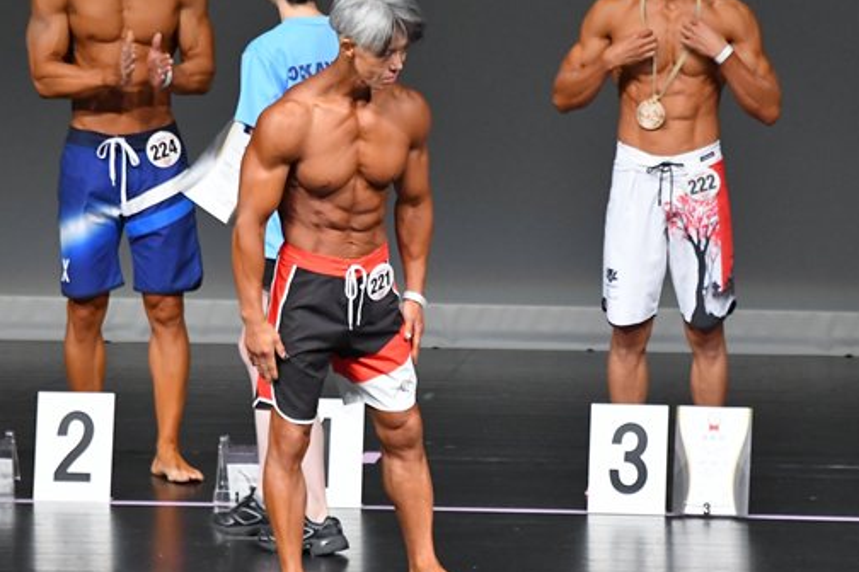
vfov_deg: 2.8
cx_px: 427
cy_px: 232
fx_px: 11548
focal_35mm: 484
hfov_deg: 4.3
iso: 5000
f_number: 5.6
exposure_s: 1/400
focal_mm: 210
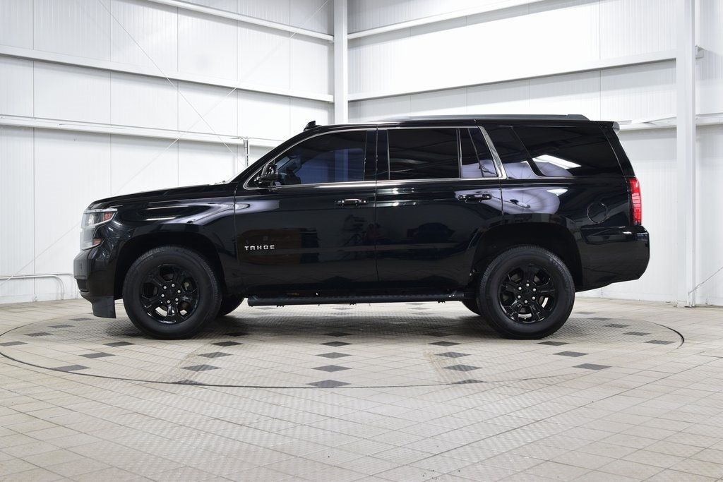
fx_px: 874
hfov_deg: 45.0
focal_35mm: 44
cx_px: 362
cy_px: 241
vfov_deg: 30.9
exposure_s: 1/15
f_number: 6.3
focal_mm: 29
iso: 720
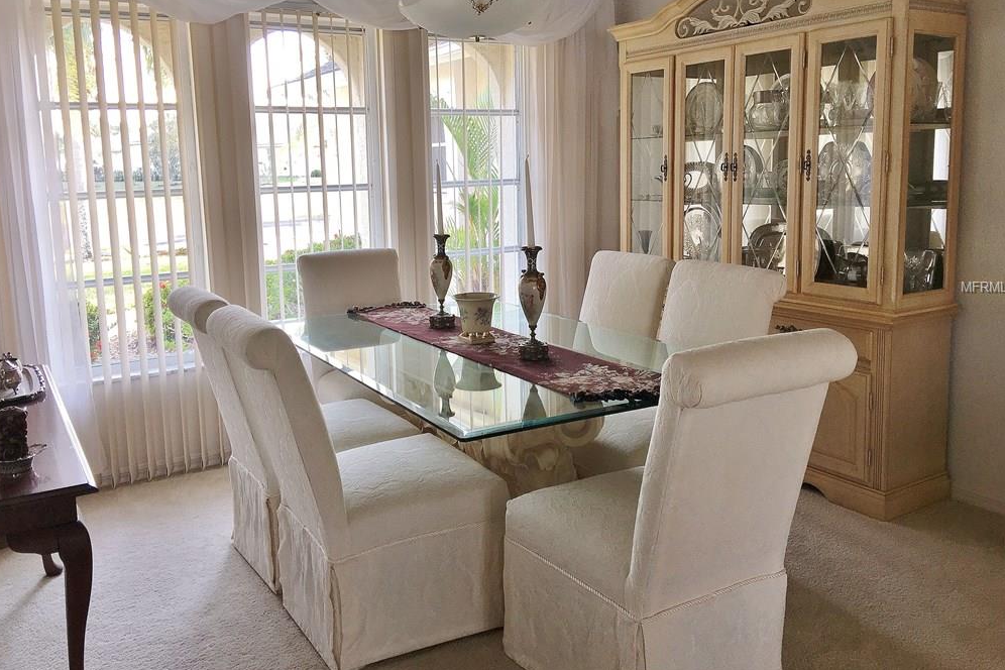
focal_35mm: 31
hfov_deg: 60.3
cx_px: 506
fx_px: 865
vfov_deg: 42.2
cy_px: 288
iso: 25
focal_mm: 4.15
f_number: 2.2
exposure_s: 1/40
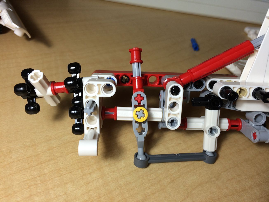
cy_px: 101
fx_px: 225
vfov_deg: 48.2
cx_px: 134
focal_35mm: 29
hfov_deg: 61.7
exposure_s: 1/60
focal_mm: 4.15
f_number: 2.2
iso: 32
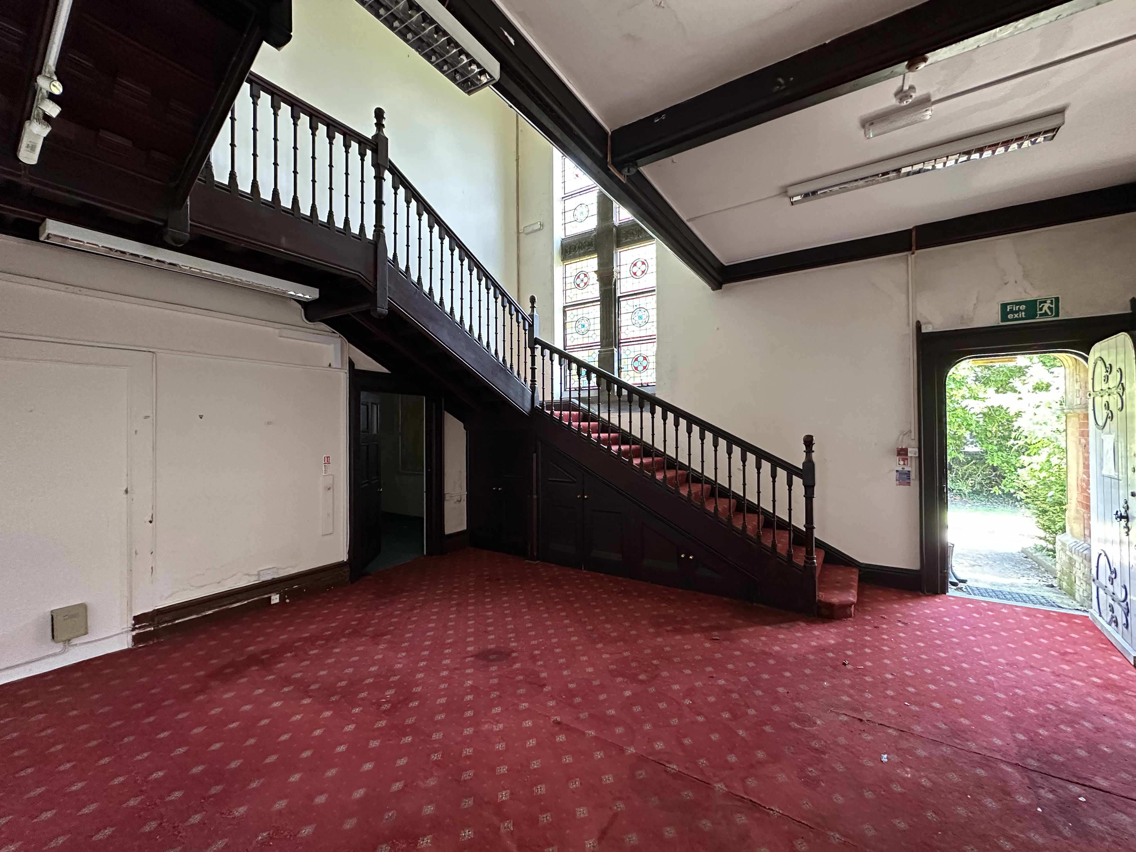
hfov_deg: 102.1
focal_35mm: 14
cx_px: 568
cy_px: 426
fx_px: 459
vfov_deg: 85.7
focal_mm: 2.22
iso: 800
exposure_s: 1/60
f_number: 2.2
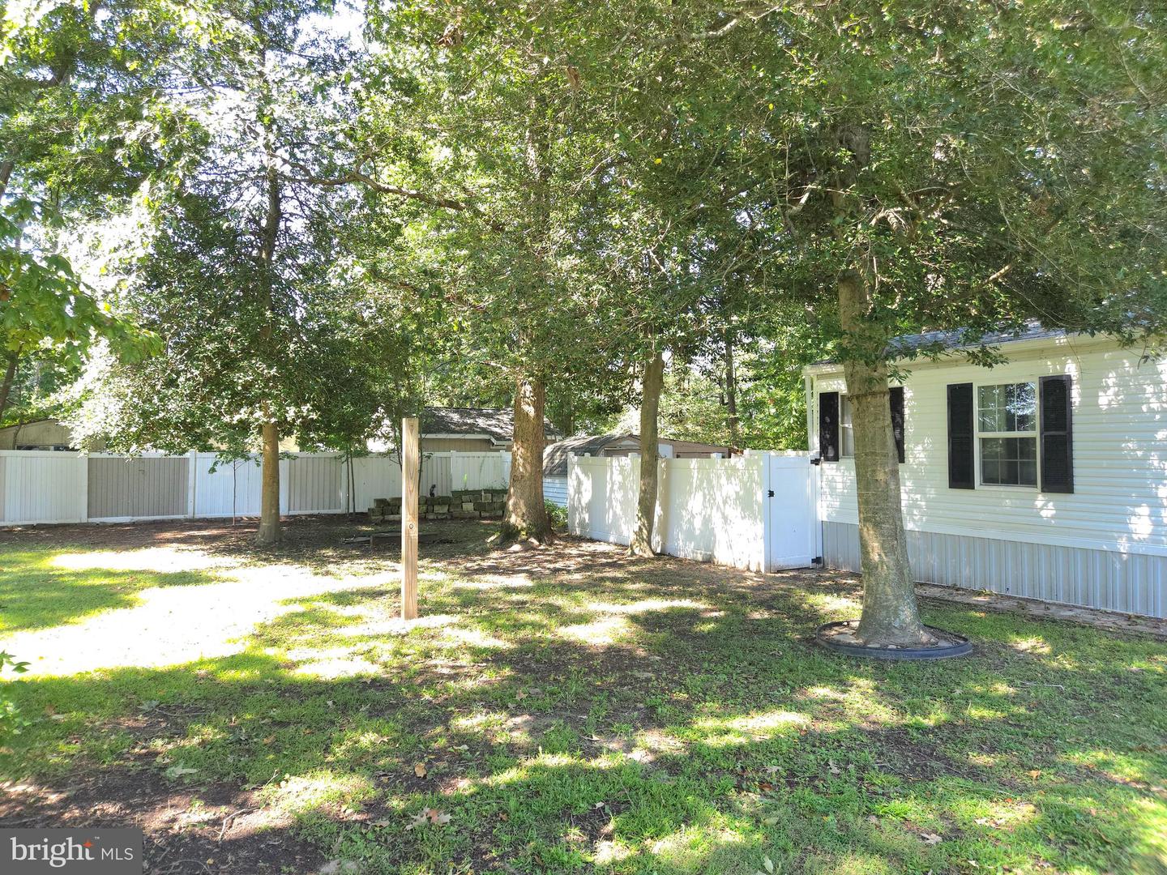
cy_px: 438
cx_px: 584
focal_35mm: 23
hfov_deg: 73.9
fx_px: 775
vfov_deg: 58.9
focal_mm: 5.4
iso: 64
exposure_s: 1/120
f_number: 1.8
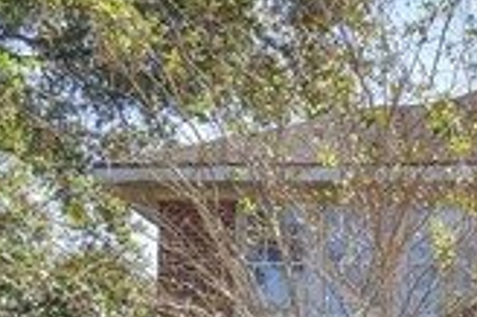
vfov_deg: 11.4
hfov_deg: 17.0
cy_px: 426
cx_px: 512
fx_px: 1549
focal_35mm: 117
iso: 400
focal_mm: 20
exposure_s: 1/320
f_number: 10
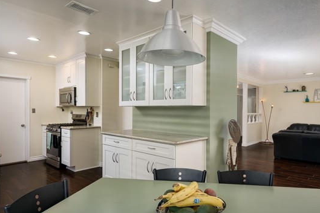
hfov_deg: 75.3
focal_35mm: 23
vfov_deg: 55.0
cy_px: 110
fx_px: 204
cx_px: 191
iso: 400
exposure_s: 1/50
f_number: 16
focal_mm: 19
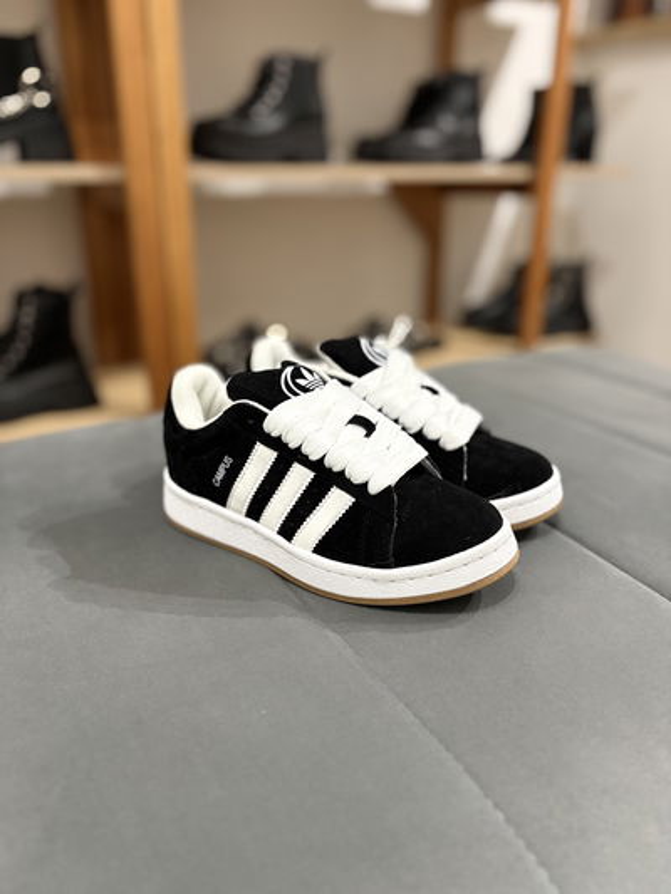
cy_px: 447
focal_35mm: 26
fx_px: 672
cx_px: 336
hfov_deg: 53.1
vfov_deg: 67.3
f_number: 1.6
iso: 400
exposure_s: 1/33
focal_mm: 5.96
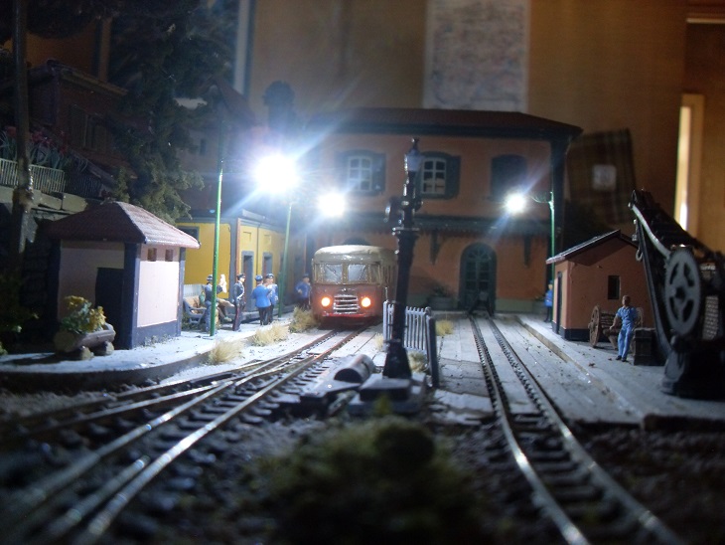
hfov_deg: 53.9
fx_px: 712
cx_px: 362
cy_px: 272
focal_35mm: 34
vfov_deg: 41.8
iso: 200
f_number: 2.8
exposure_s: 1/6
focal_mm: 6.3
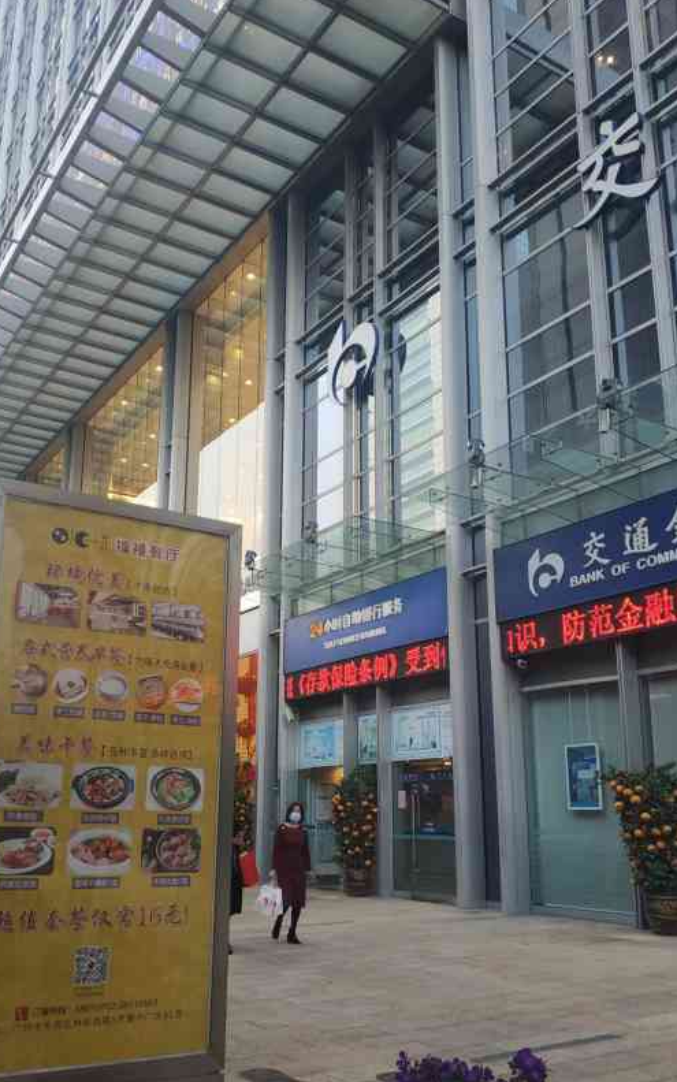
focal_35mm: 30
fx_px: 885
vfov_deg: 62.8
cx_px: 286
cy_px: 586
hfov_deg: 41.8
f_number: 1.9
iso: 250
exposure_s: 1/111
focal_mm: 3.94
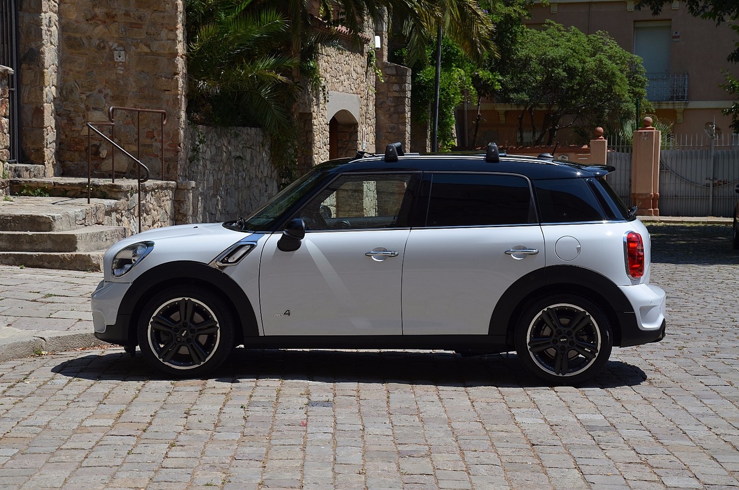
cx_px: 370
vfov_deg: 14.6
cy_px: 245
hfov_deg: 22.0
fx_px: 1905
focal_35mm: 93
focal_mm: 62
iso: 100
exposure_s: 1/250
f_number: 8
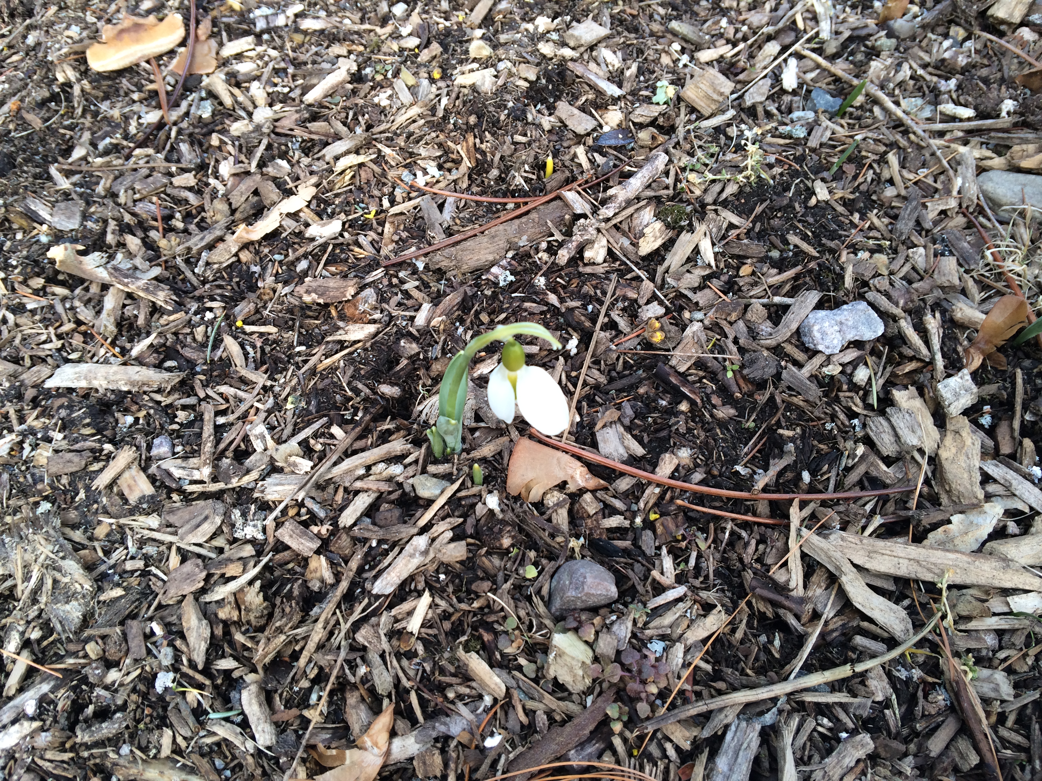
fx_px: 903
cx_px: 521
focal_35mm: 30
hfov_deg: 60.0
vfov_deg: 46.8
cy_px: 390
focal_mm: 4.12
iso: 40
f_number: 2.2
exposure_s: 1/60
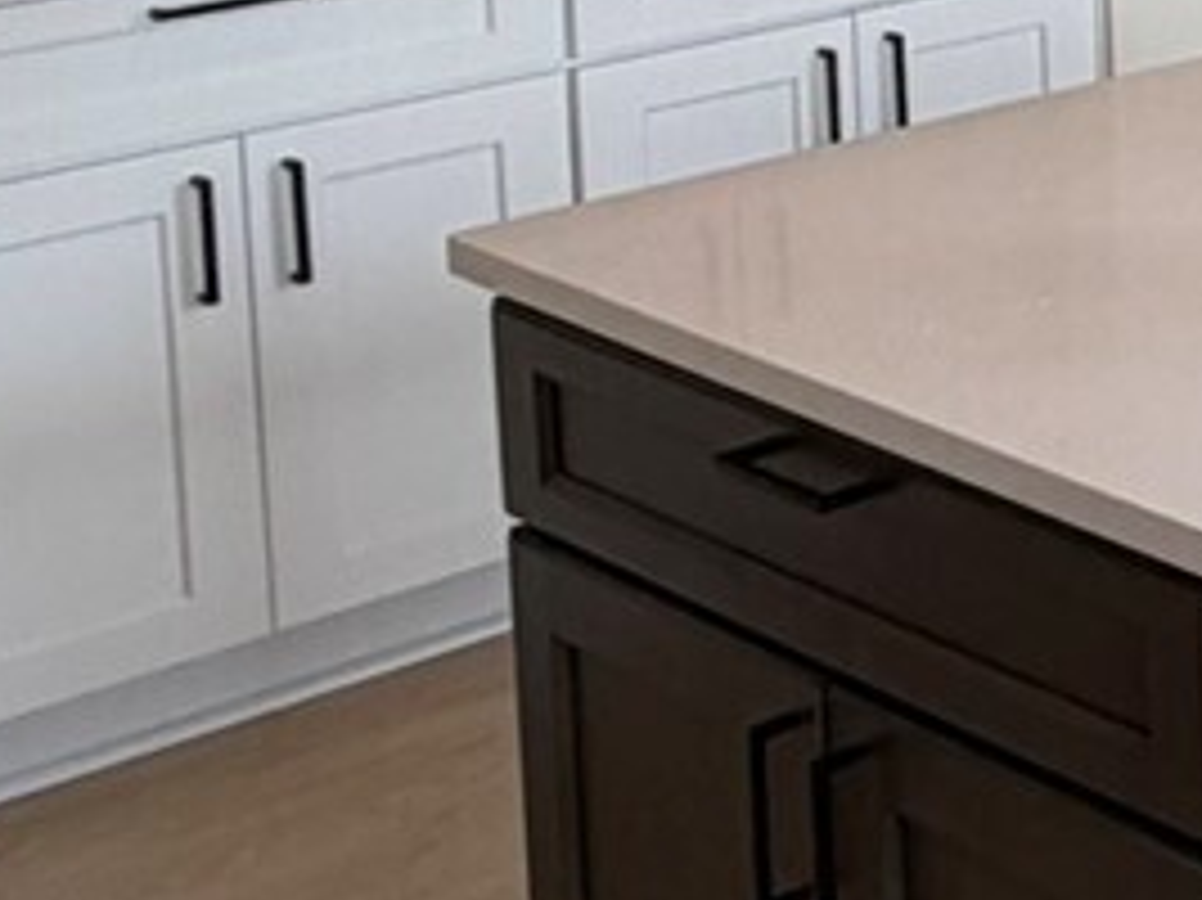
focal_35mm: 84
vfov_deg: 16.0
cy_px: -464
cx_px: 2818
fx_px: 2915
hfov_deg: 15.0
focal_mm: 2.22
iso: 50
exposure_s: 1/120
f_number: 2.2
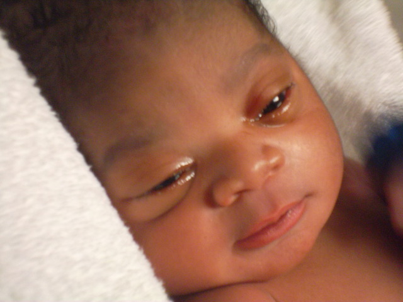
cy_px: 151
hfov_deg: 14.6
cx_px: 202
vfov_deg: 11.0
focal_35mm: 135
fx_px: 1572
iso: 500
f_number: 5.9
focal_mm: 24.5
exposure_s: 1/20
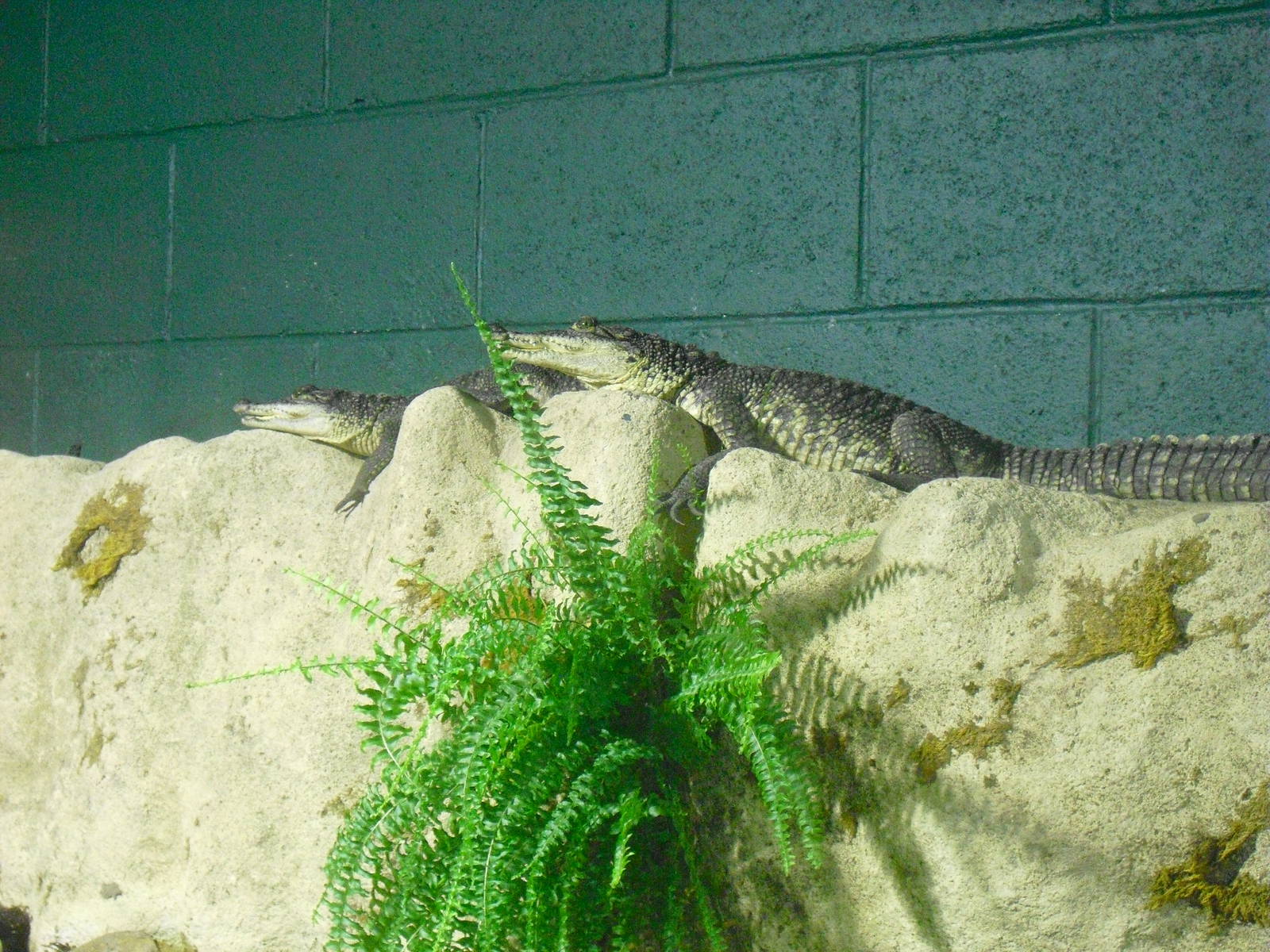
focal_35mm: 74
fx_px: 2715
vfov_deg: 19.9
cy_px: 476
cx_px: 635
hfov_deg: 26.3
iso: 800
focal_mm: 13.1
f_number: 4.6
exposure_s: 1/60
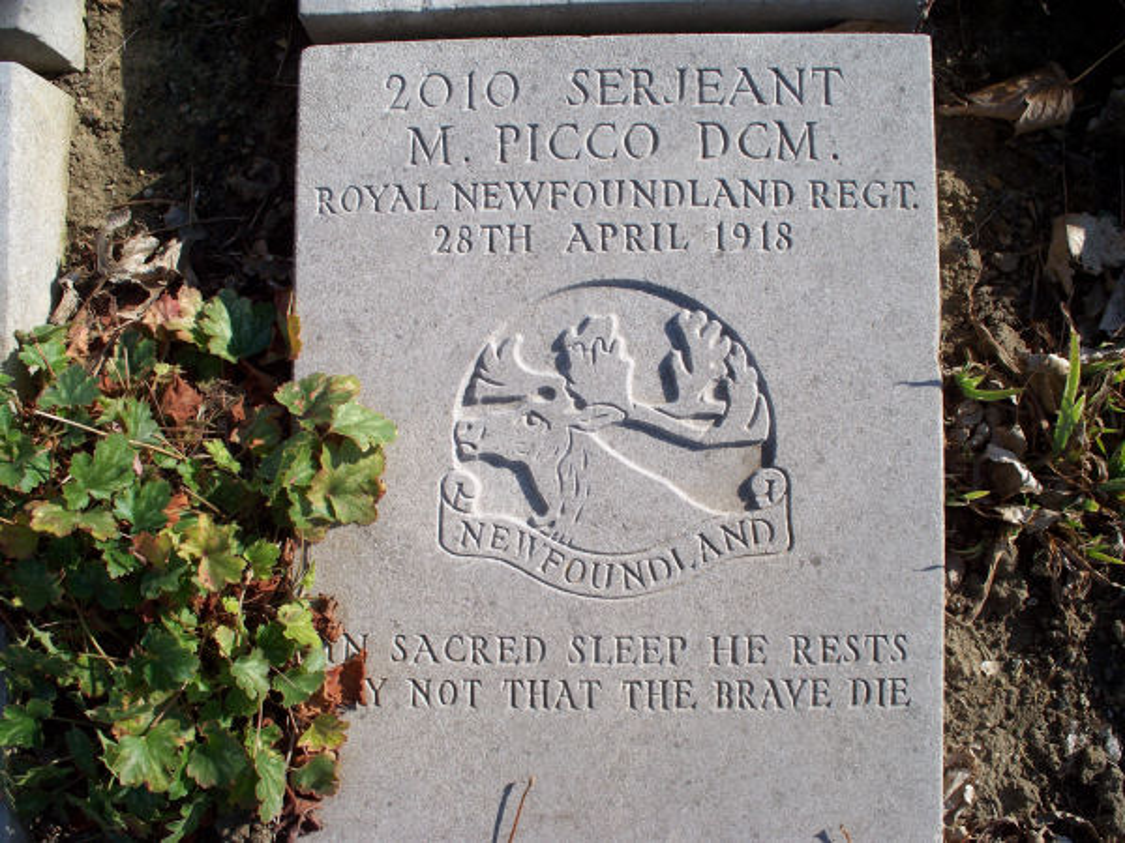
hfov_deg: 51.4
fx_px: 1170
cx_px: 562
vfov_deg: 39.7
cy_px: 422
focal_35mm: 36
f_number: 5
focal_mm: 7.54
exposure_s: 1/320
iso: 64
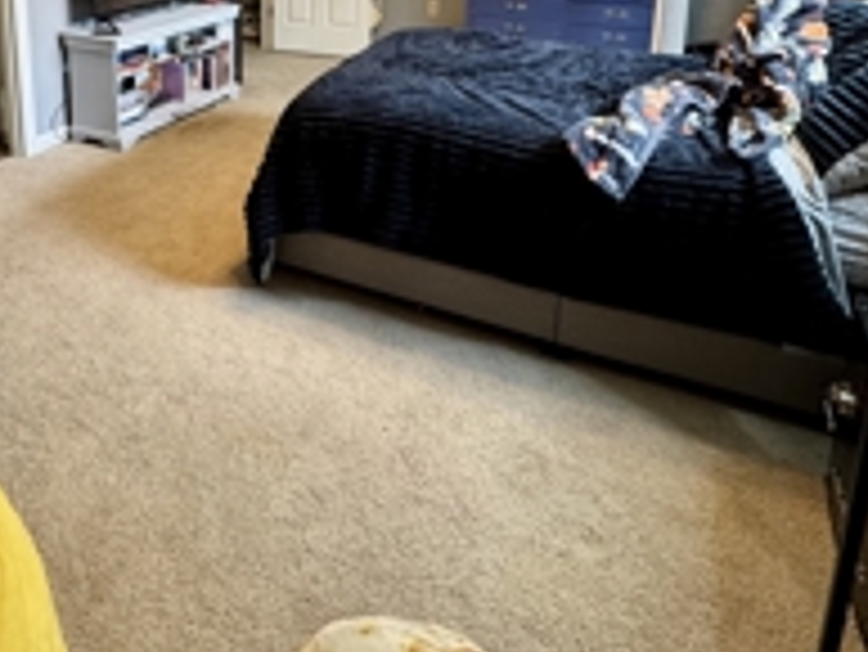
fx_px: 728
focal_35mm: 29
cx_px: 265
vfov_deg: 42.8
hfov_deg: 59.7
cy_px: 27
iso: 250
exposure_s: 1/60
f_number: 2.2
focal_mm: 2.22
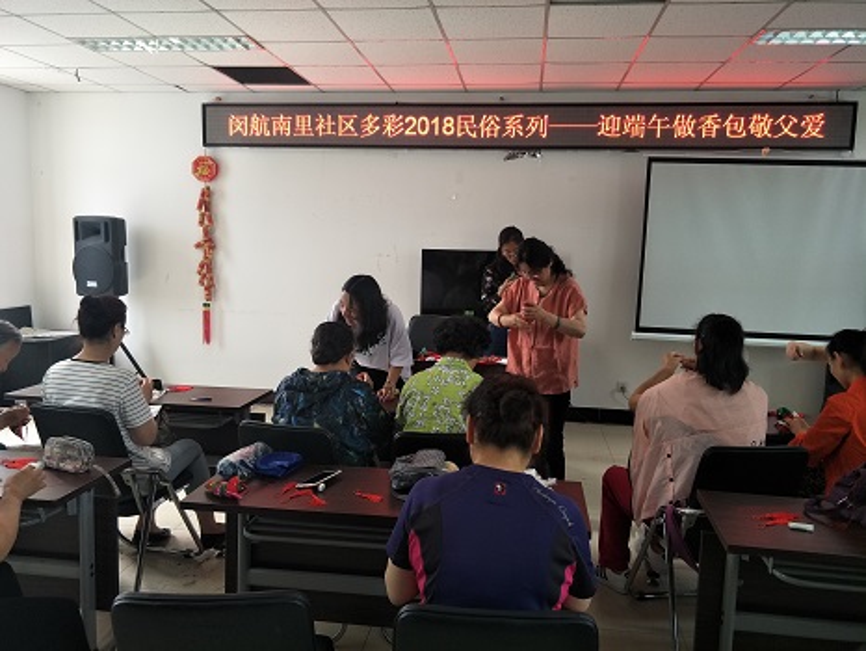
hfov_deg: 76.4
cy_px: 326
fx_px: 551
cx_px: 433
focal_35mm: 22
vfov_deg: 61.1
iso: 89
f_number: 1.7
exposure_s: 1/50
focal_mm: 3.79
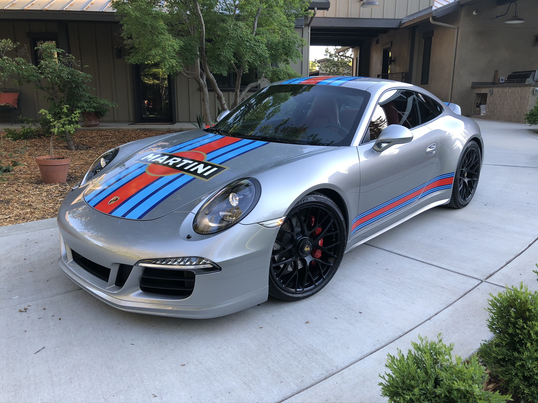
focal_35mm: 28
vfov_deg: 49.7
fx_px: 435
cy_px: 202
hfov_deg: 63.4
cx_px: 269
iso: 25
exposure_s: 1/120
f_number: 1.8
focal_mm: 4
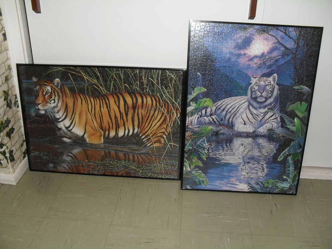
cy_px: 124
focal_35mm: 35
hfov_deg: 52.6
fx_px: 336
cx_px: 166
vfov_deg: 40.7
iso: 200
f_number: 3.2
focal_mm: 6.3
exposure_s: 1/45
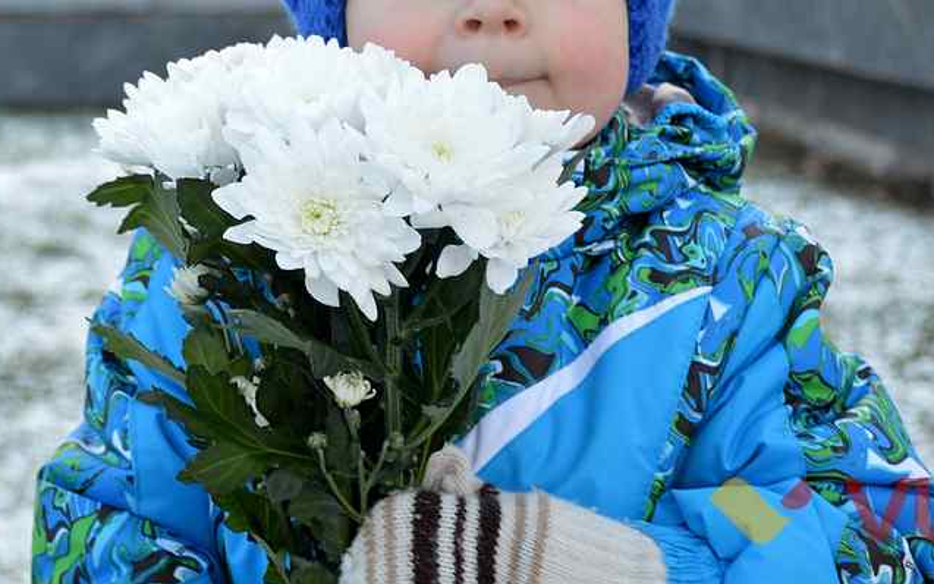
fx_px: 2927
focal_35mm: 115
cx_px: 396
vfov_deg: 11.3
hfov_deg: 18.1
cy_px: 115
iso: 200
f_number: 5.6
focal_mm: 40
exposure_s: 1/125
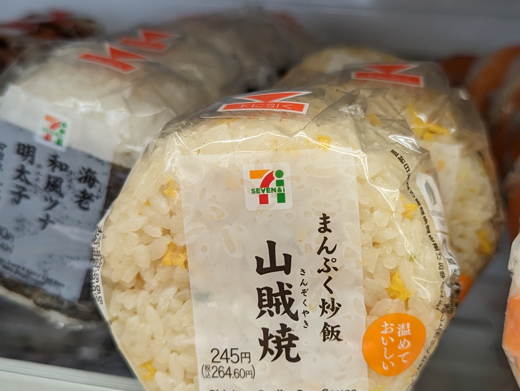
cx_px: 310
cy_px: 218
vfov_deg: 30.3
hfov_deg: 39.5
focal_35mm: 48
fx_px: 722
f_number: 1.85
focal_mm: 6.81
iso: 117
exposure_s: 1/120
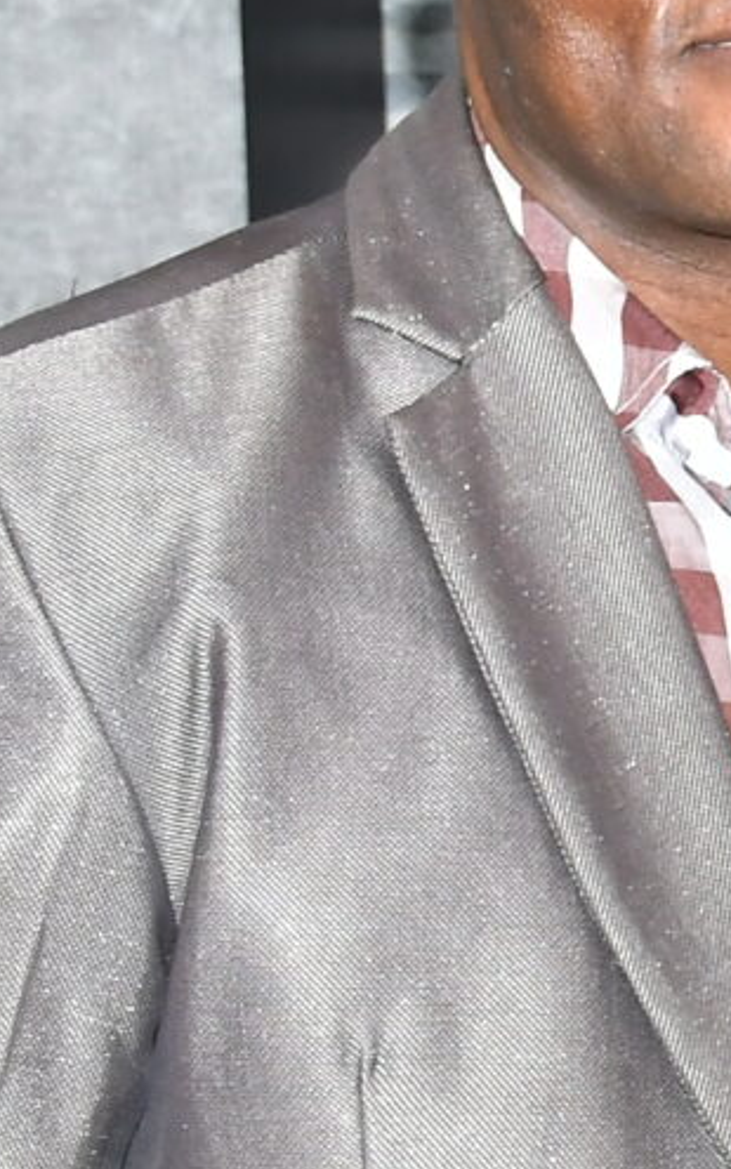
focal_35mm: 205
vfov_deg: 10.2
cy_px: 711
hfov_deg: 5.6
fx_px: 6534
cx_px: 2905
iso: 500
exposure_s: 1/125
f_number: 8
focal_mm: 26
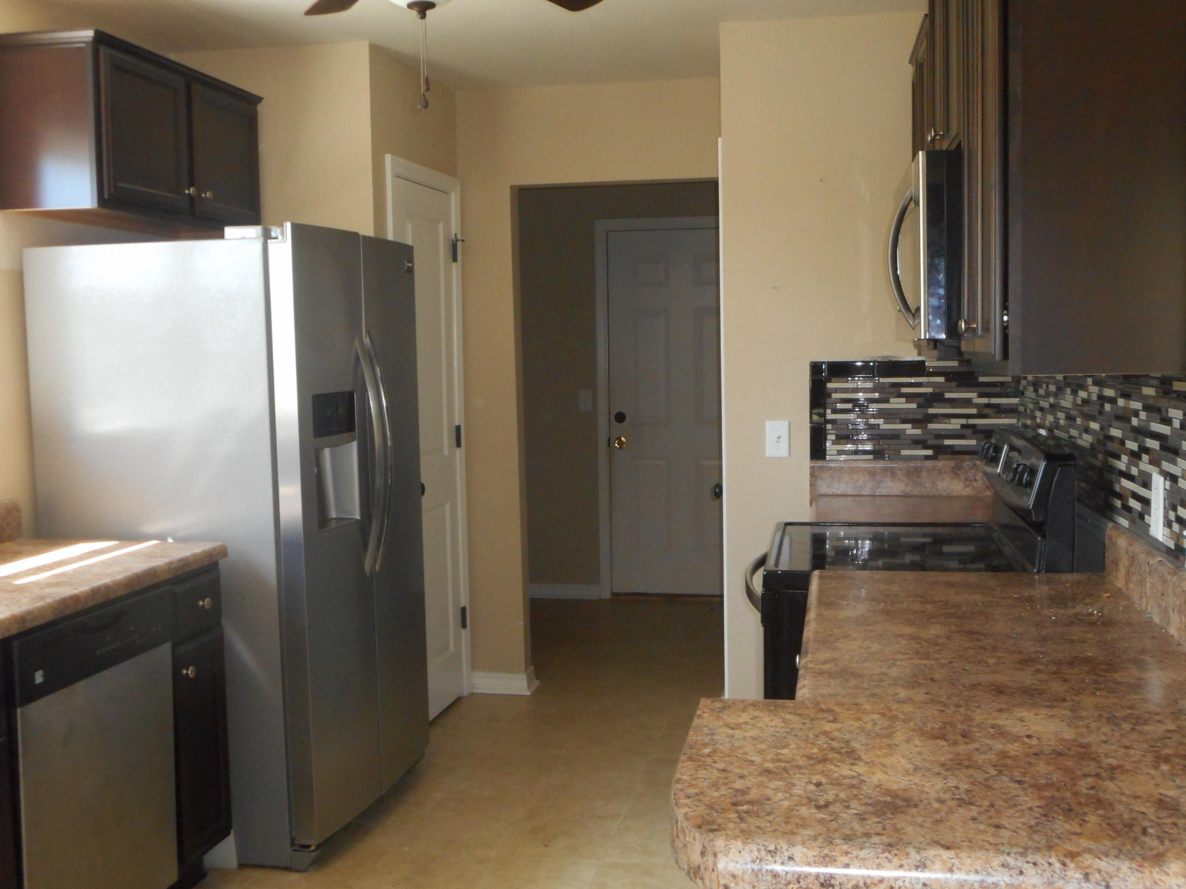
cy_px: 444
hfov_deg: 47.9
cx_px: 593
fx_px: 1336
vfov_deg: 36.8
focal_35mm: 39
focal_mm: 6.9
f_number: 4.5
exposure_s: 1/30
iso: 400
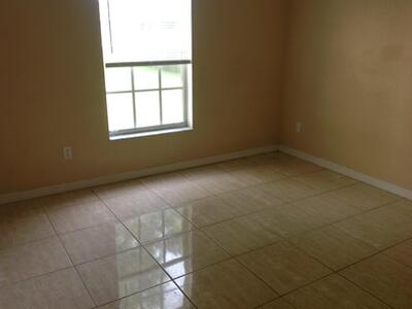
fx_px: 417
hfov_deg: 52.6
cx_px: 206
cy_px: 154
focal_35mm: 35
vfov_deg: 40.7
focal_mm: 4.28
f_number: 2.4
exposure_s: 1/24
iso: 50
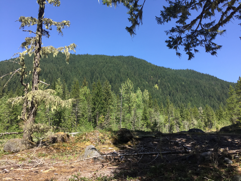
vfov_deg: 48.2
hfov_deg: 61.7
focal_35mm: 29
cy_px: 90
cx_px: 120
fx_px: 202
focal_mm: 4.15
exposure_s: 1/791
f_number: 2.2
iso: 32
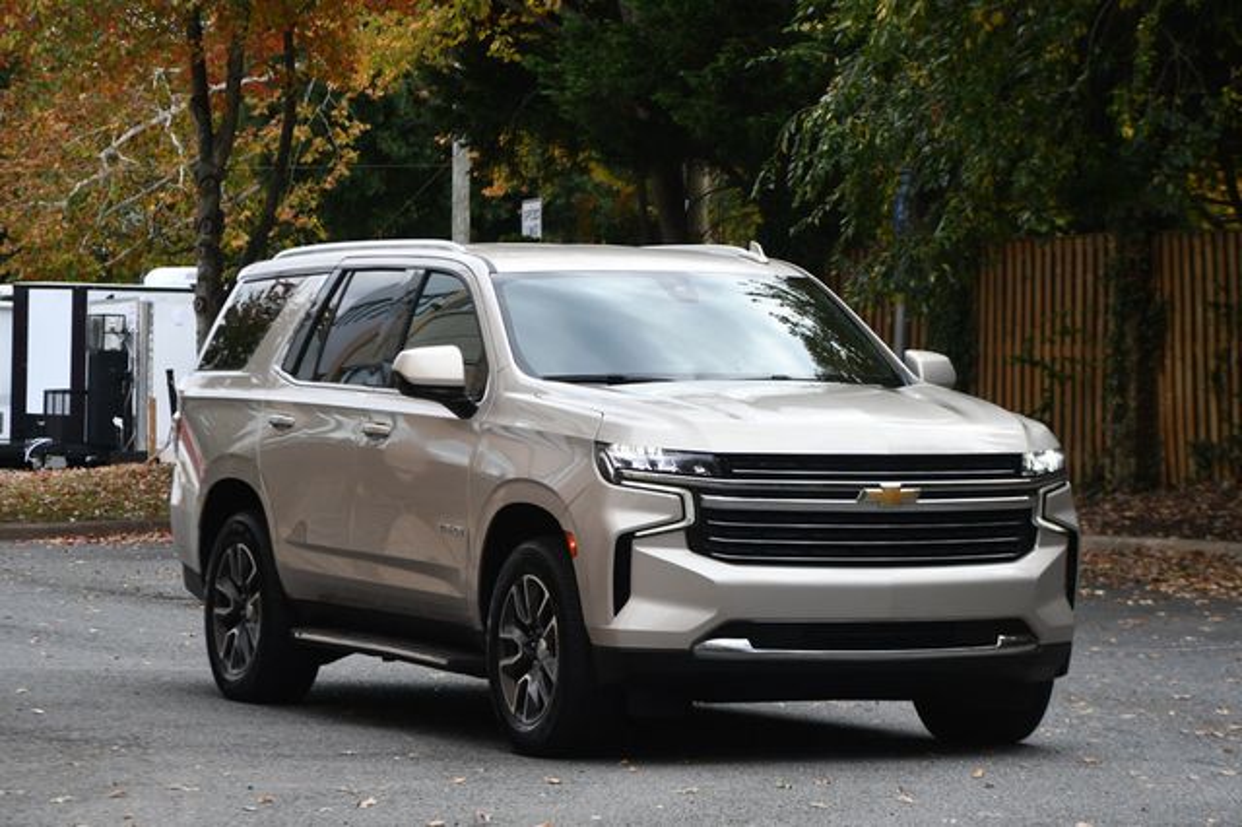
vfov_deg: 9.3
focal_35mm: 147
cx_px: 621
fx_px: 5069
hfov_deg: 14.0
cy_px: 414
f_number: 5.6
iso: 220
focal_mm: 98
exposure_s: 1/250
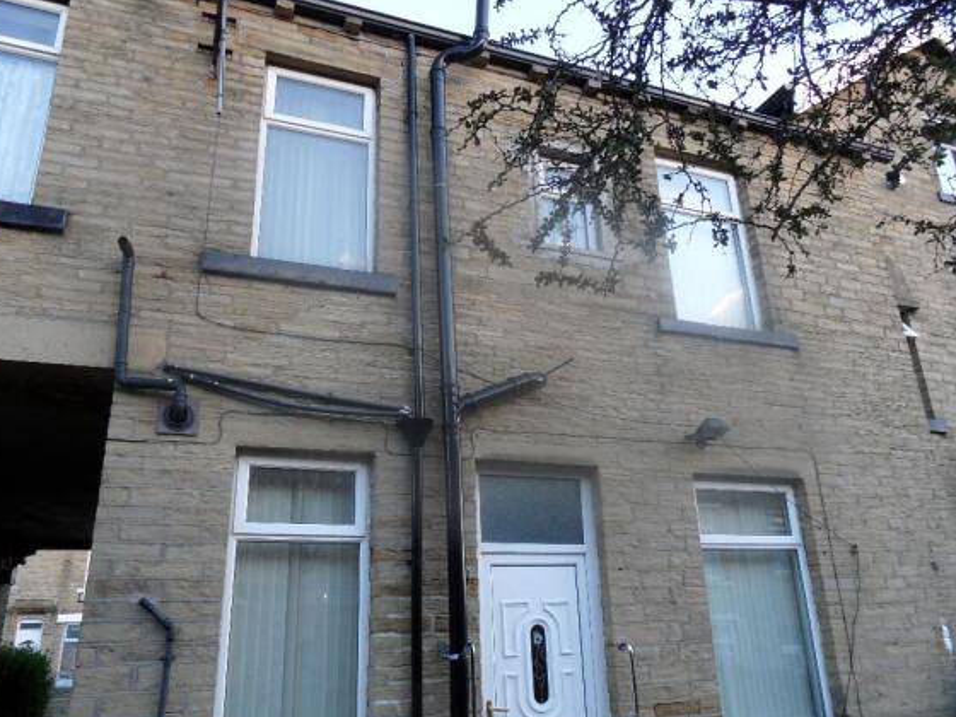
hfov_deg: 69.4
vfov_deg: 54.9
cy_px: 370
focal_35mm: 25
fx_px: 690
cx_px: 472
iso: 80
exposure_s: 1/60
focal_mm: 3.9
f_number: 3.2
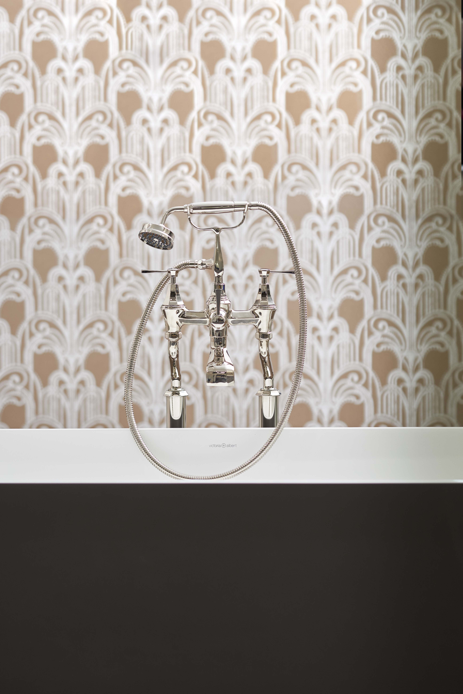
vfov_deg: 15.2
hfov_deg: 10.2
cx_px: 232
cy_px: 347
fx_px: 2604
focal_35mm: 135
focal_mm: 90
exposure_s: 1/340
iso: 200
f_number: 2
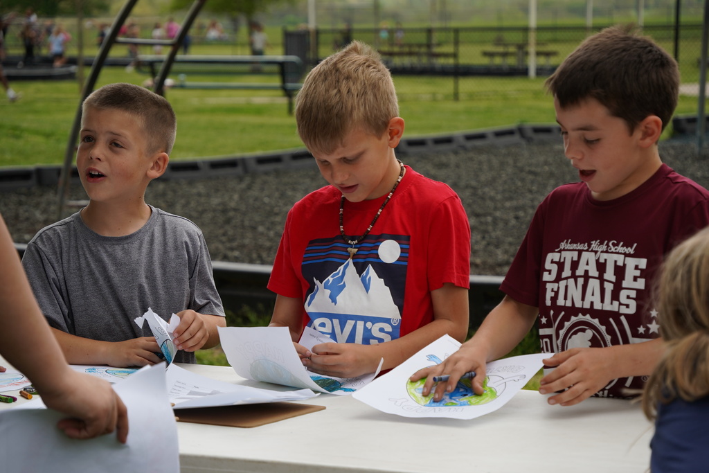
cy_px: 236
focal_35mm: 123
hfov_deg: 16.7
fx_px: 2423
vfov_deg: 11.1
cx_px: 354
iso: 100
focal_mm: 82
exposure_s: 1/500
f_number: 5.6
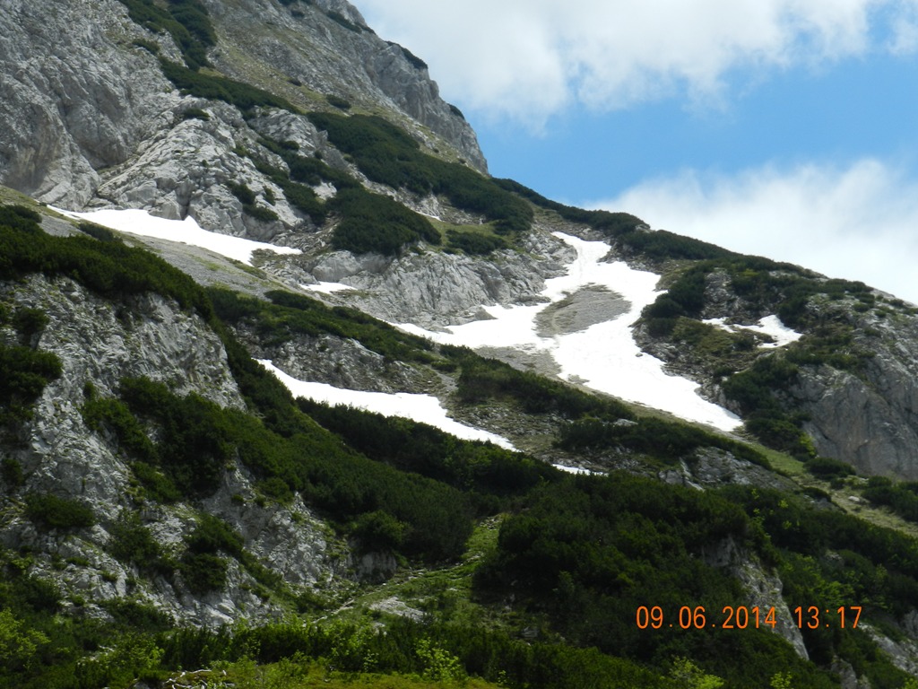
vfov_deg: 14.8
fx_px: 2652
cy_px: 344
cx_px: 459
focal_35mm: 100
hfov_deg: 19.6
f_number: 5.6
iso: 160
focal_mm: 17.7
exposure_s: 1/1000
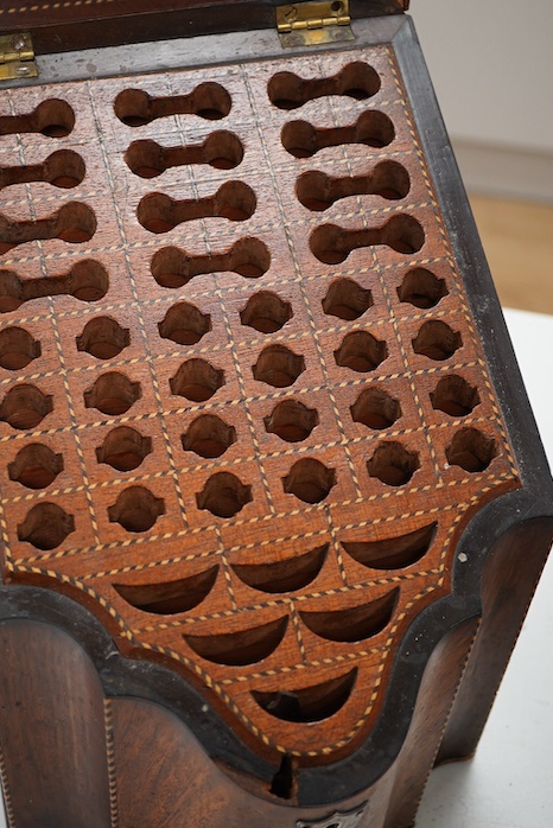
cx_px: 215
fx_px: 1335
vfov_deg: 34.5
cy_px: 386
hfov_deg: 23.4
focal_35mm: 58
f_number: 5.6
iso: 800
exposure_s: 1/125
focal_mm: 30
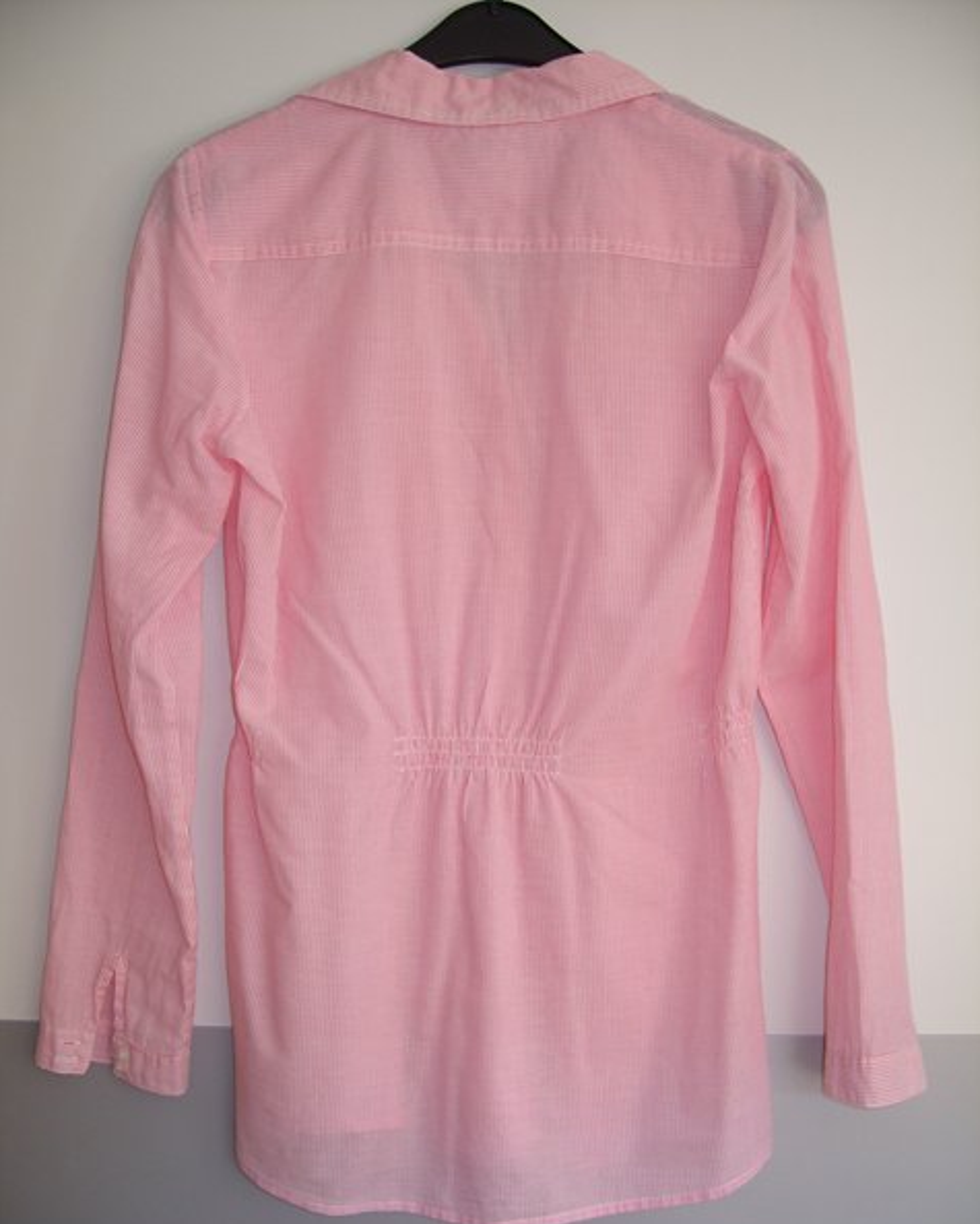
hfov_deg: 37.4
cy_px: 656
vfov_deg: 45.7
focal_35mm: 40
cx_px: 493
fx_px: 1449
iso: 50
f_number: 2.8
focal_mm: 7.8
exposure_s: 1/30
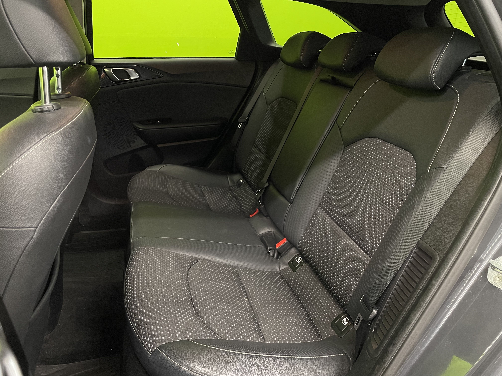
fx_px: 377
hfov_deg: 67.3
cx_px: 251
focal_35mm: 26
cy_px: 188
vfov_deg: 53.1
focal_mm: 4.2
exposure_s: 1/50
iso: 500
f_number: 1.6
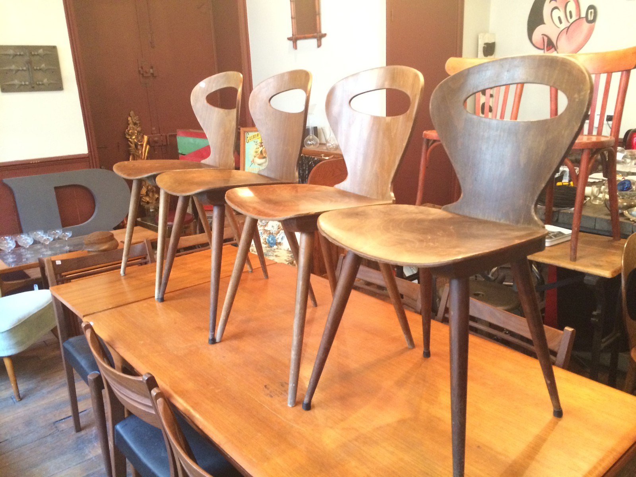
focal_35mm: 29
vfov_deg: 48.2
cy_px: 238
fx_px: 533
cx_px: 318
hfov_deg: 61.7
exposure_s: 1/17
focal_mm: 4.15
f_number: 2.2
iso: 250
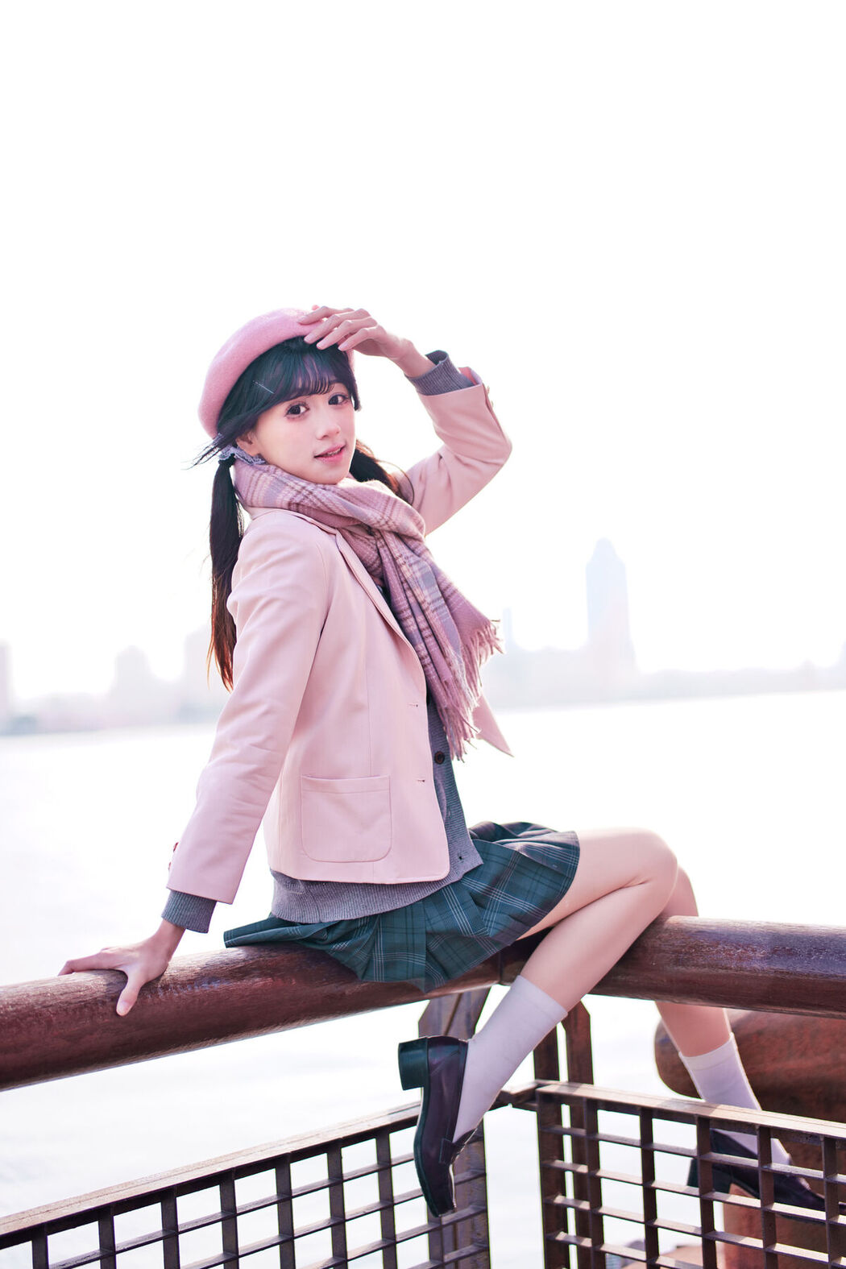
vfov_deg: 39.6
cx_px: 423
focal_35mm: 50
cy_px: 634
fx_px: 1762
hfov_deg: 27.0
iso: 100
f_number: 1.4
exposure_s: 1/3200
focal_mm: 50
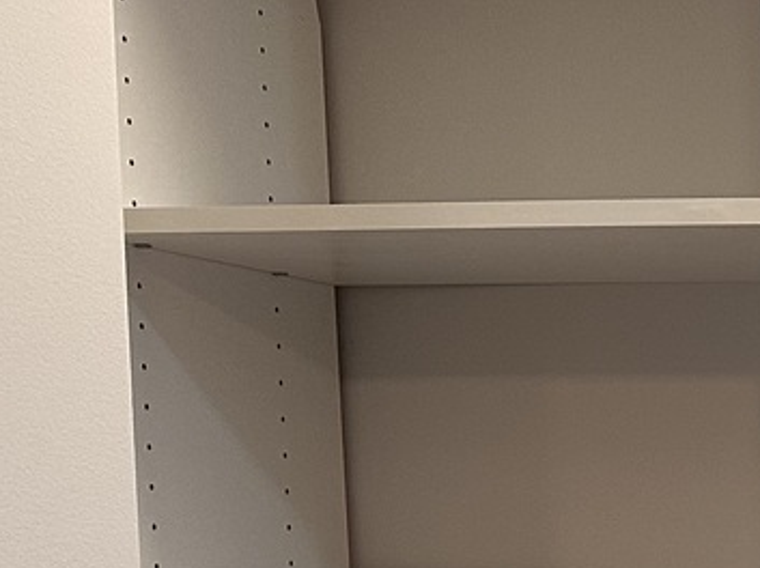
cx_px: 1326
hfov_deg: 16.9
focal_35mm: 98
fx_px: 2149
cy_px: 744
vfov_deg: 14.4
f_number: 1.78
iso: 200
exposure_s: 1/60
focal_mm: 6.86
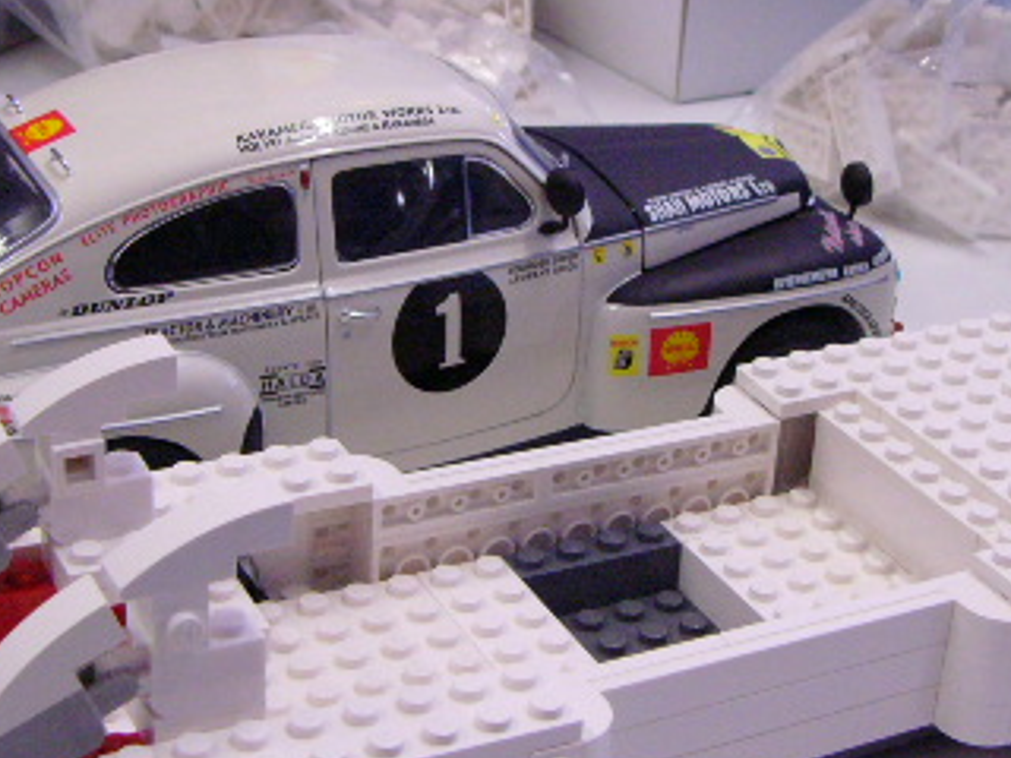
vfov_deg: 20.4
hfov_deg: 27.0
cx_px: 556
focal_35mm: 72
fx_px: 2103
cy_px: 322
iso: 200
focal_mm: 6
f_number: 2.8
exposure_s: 1/30
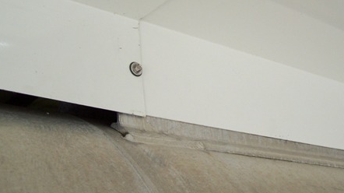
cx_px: 212
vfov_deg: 20.0
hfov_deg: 34.8
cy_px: 74
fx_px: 547
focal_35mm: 60
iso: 140
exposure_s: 1/250
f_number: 2.8
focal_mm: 6.3
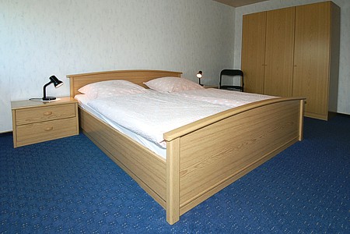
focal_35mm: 18
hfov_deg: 90.0
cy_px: 117
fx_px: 175
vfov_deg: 67.4
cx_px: 175
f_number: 8
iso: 400
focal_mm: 12
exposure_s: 1/80
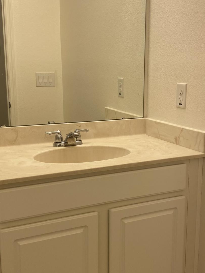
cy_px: 151
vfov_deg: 39.6
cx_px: 117
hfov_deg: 30.2
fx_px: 379
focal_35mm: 48
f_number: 1.8
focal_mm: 4.25
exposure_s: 1/120
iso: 64
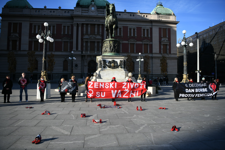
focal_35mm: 24
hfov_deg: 73.7
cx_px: 112
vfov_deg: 53.1
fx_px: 150
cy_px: 75
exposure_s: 1/8000
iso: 500
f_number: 2.8
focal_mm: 24
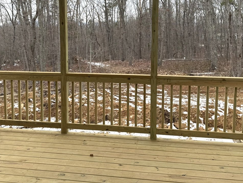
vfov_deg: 37.1
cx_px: 112
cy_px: 53
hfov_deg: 48.9
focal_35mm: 38
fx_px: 267
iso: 80
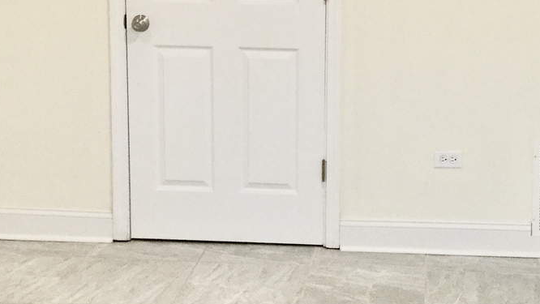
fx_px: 1046
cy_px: 66
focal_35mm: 73
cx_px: 338
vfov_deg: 16.4
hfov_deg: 28.9
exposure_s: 1/30
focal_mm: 3.3
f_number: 2.4
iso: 100
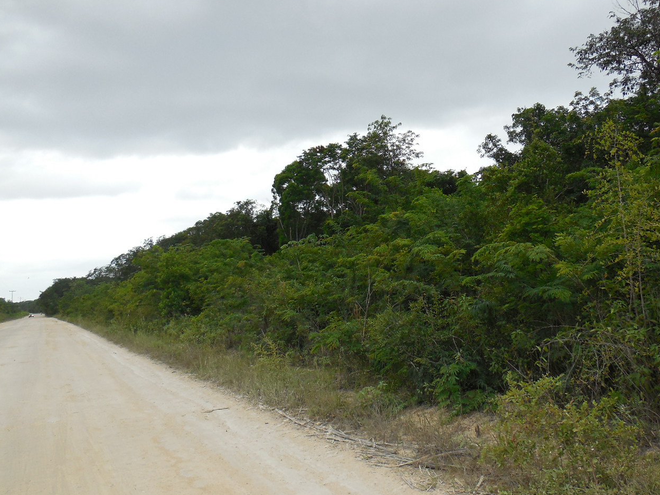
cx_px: 393
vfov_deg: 44.1
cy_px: 216
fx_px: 610
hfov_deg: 56.4
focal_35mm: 32
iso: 125
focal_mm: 4.5
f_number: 3.1
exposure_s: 1/800
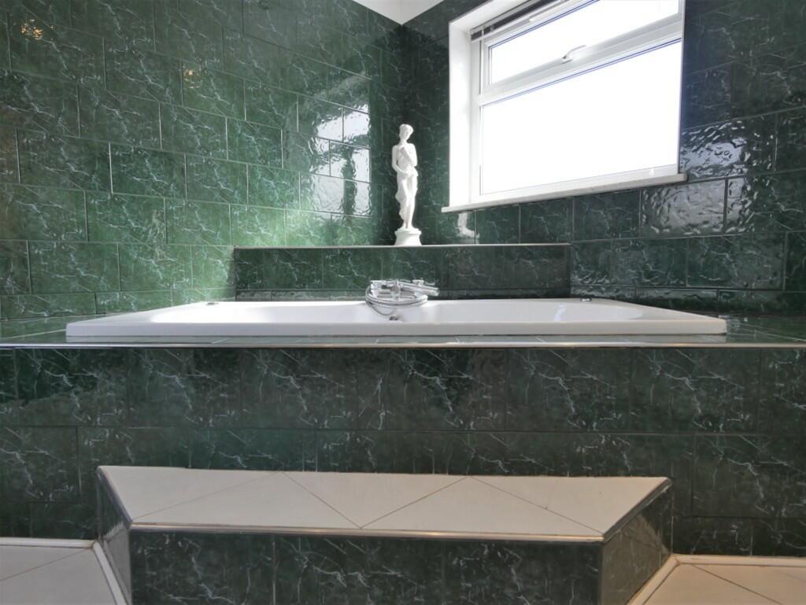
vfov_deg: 71.6
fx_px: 419
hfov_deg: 87.7
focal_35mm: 18
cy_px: 302
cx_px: 403
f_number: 4
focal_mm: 9
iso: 200
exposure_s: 1/100
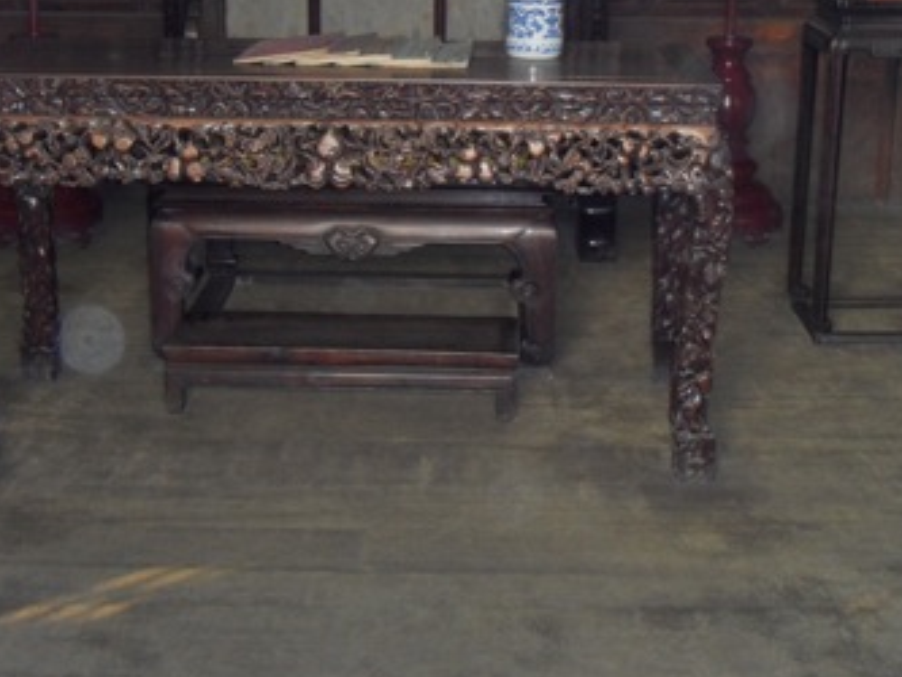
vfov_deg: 22.2
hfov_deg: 29.4
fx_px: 1720
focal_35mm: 66
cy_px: 284
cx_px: 439
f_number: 3.8
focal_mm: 8.8
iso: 400
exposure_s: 1/60
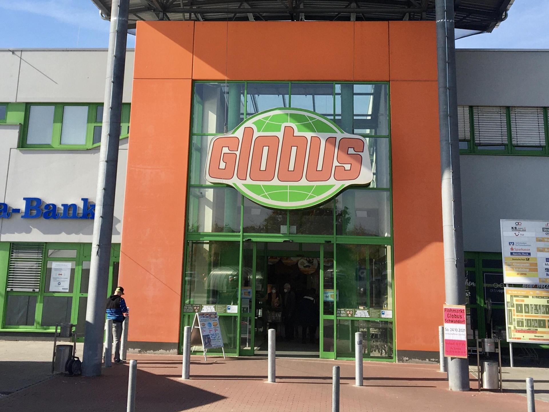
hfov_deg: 61.7
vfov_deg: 48.2
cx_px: 274
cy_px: 206
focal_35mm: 29
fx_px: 460
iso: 25
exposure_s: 1/1054
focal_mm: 4.15
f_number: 2.2
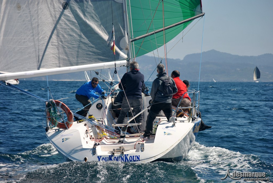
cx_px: 136
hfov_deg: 11.8
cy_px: 92
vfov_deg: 7.9
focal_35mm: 174
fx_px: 1322
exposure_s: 1/640
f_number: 6.3
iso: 100
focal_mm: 116
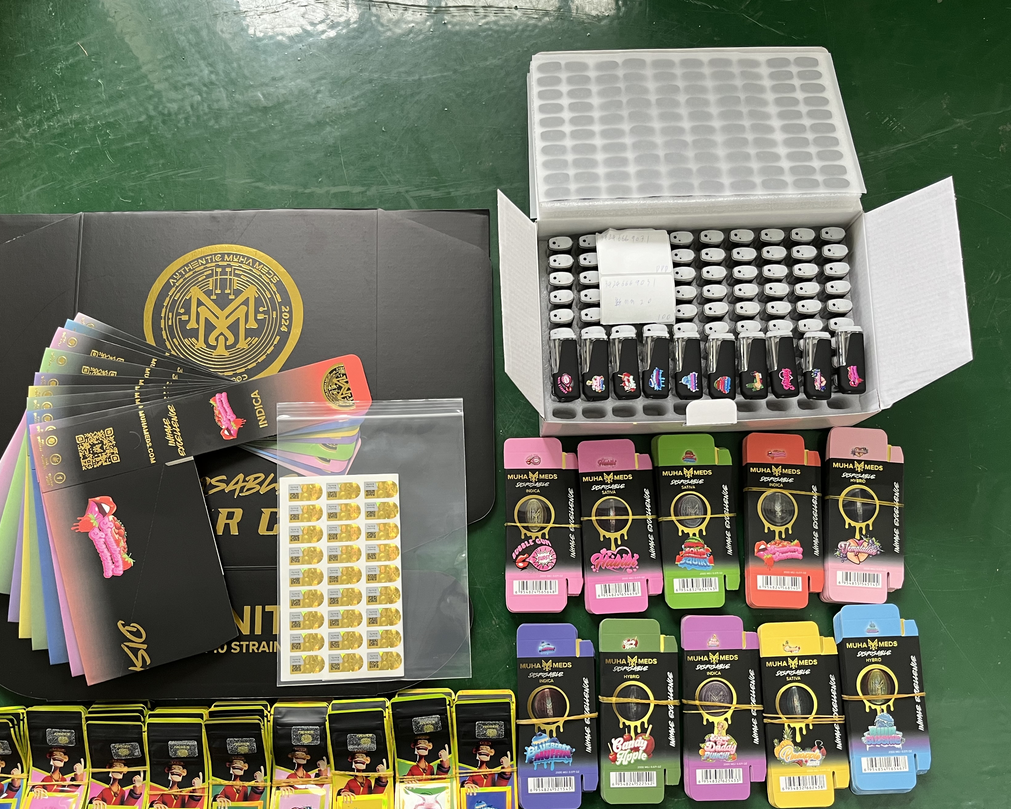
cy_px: 456
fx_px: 928
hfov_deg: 57.2
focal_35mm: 31
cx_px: 481
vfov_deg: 47.0
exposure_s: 1/65
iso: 125
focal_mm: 5.1
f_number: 1.6
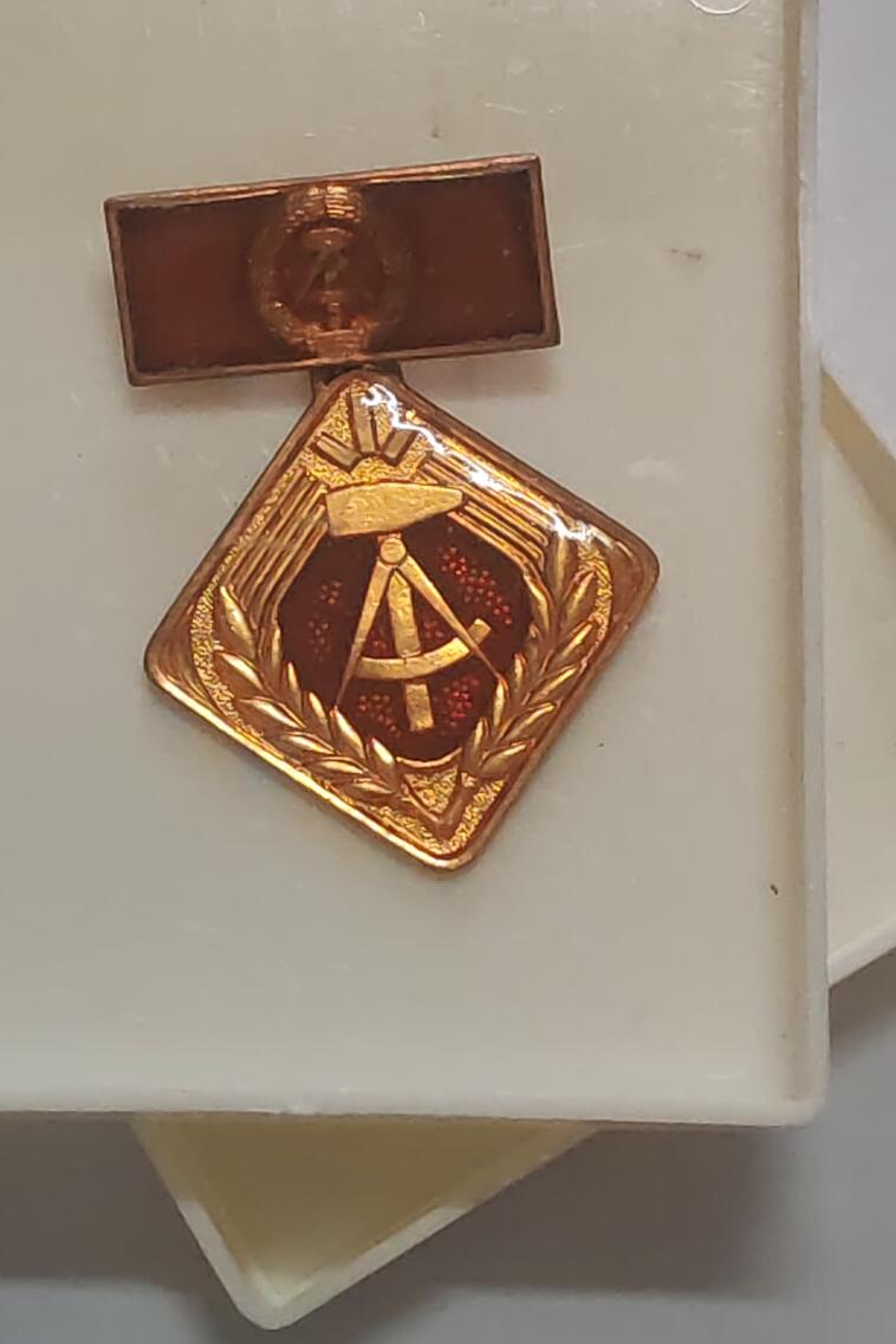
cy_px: 571
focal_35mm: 112
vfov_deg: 18.3
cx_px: 363
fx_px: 4181
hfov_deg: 12.2
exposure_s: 1/100
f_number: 1.95
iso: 800
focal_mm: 5.52
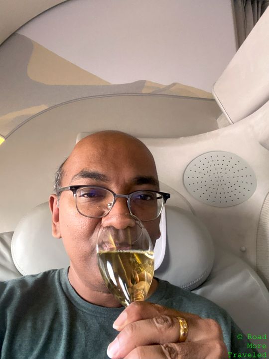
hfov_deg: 46.8
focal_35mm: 30
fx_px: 311
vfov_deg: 60.0
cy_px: 180
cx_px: 134
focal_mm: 2.71
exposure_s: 1/31
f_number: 2.2
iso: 400
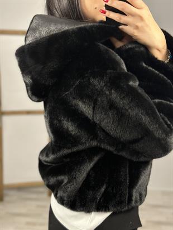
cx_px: 86
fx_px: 320
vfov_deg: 39.6
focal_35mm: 48
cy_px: 115
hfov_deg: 30.3
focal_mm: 6.86
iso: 250
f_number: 1.78
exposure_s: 1/50
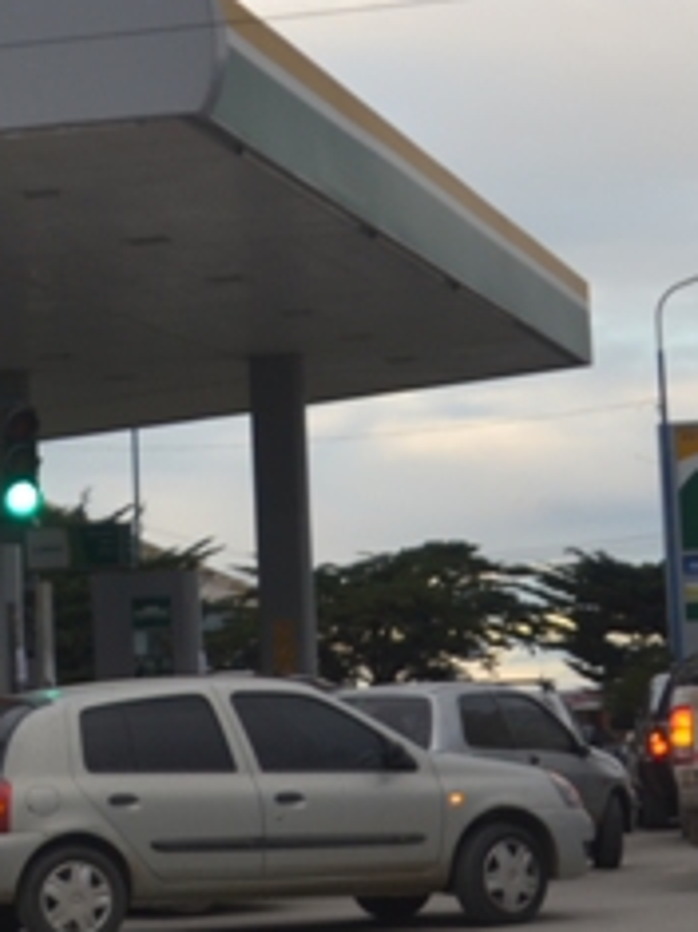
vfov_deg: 16.7
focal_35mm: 118
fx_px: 3175
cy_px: 311
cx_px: -297
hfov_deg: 12.1
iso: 100
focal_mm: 24
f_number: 3.5
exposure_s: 1/100
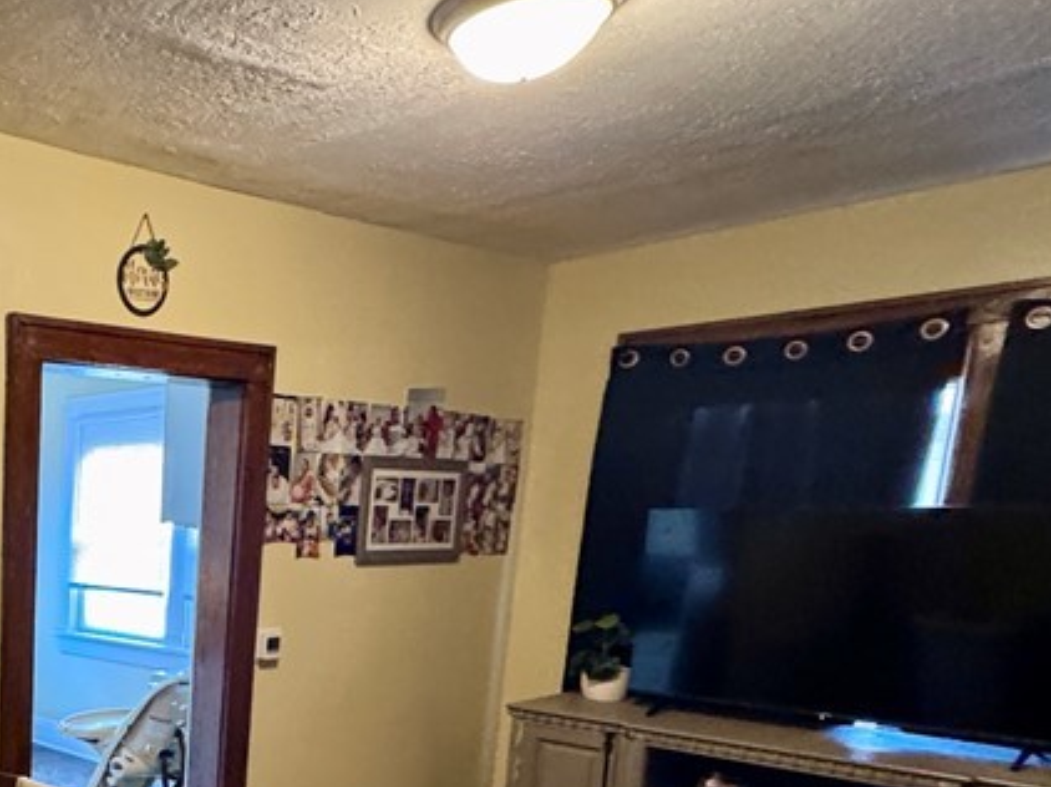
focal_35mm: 34
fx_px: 1032
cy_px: 702
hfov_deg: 43.1
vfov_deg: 38.9
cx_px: -82
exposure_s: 1/60
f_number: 2.2
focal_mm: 2.22
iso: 640
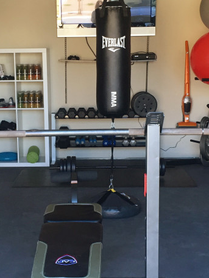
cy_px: 147
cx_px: 73
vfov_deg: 29.8
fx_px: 523
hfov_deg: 22.5
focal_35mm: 65
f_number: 2.2
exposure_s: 1/40
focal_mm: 4.15
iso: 32
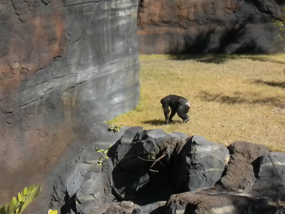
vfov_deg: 20.4
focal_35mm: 72
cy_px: 107
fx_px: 593
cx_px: 142
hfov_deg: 27.0
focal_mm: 12.7
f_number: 14
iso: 640
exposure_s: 1/288
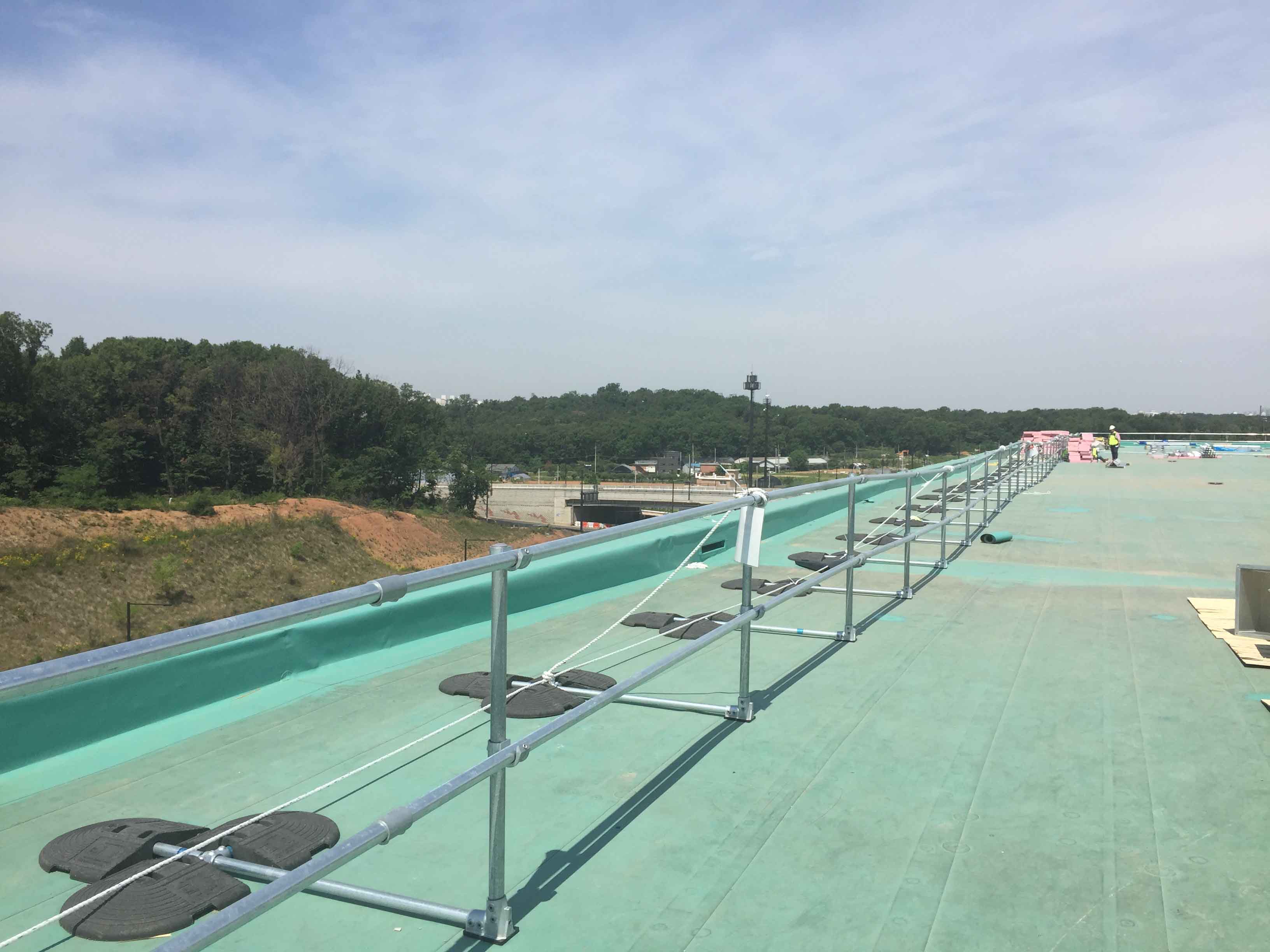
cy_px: 476
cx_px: 635
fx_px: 1064
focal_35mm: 29
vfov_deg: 48.2
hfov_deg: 61.7
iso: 32
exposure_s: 1/2825
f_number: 2.2
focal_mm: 4.15
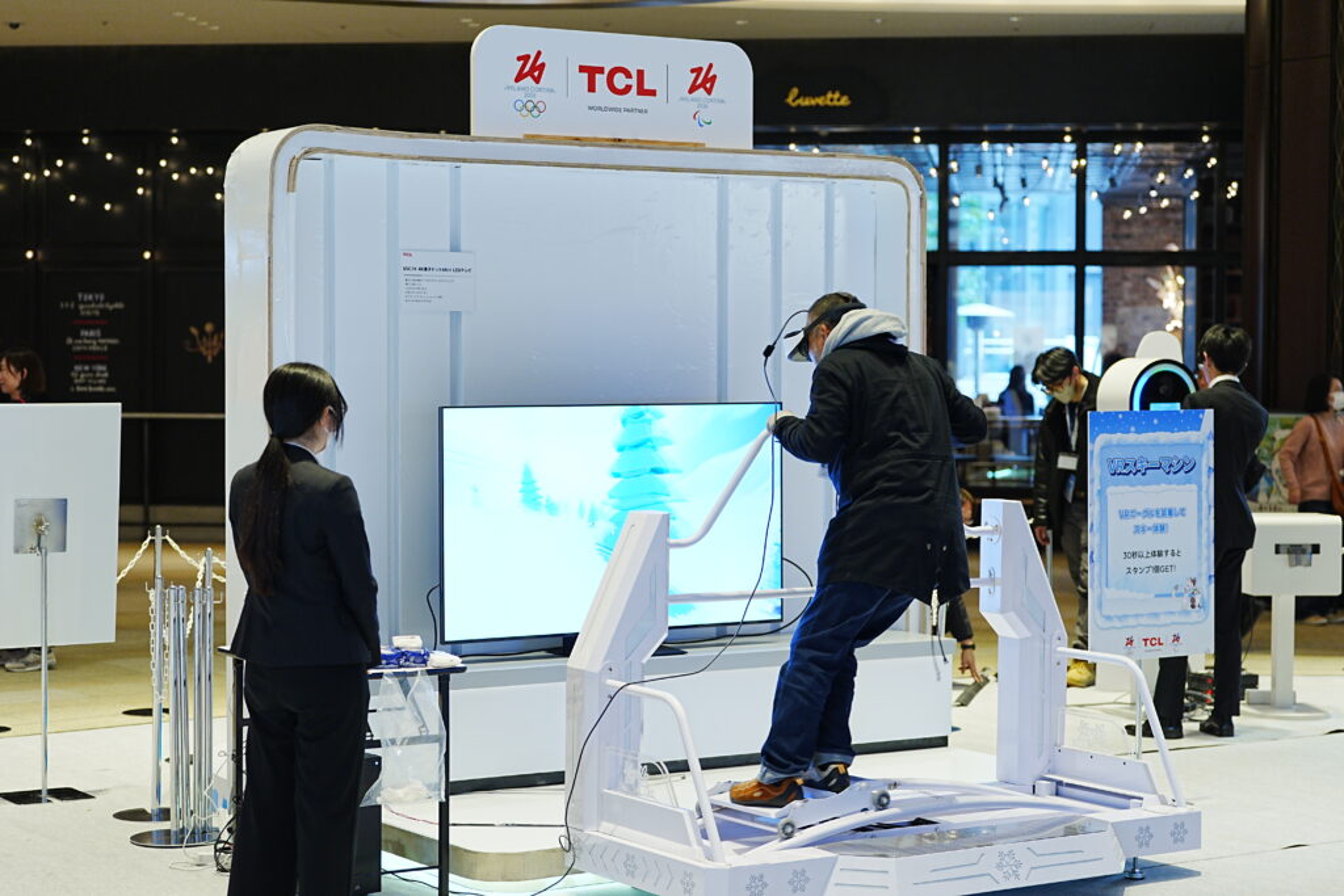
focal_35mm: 70
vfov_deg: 19.5
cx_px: 672
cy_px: 448
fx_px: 2614
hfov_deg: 28.8
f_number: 2.8
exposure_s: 1/100
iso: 500
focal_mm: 70
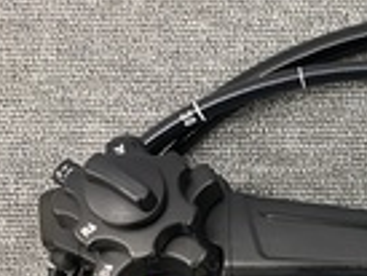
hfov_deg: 22.5
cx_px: 496
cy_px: 372
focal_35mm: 76
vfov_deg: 18.0
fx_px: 806
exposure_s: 1/60
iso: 100
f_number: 1.8
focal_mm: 4.25
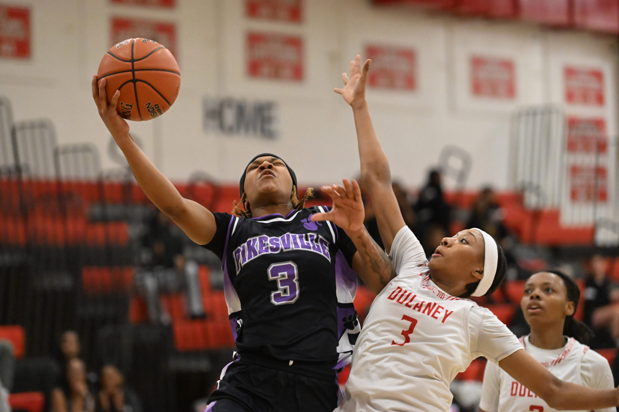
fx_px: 2321
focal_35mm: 135
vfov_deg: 10.2
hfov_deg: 15.2
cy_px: 206
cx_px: 310
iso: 12800
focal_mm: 135
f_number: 2.8
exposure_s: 1/800
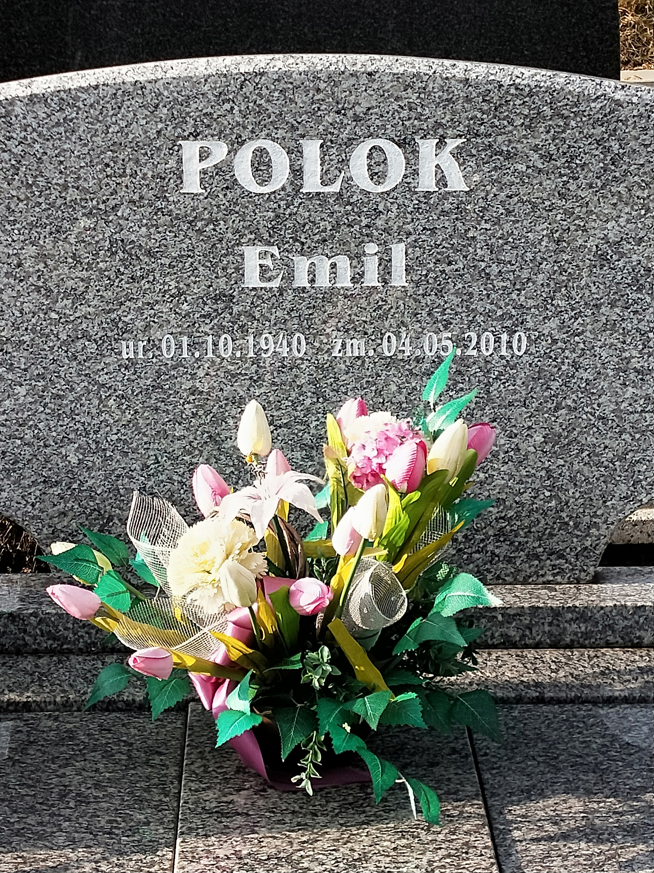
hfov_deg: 58.9
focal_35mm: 23
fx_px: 579
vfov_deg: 73.9
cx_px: 327
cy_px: 436
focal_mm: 3.99
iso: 33
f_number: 1.7
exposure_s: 1/1016
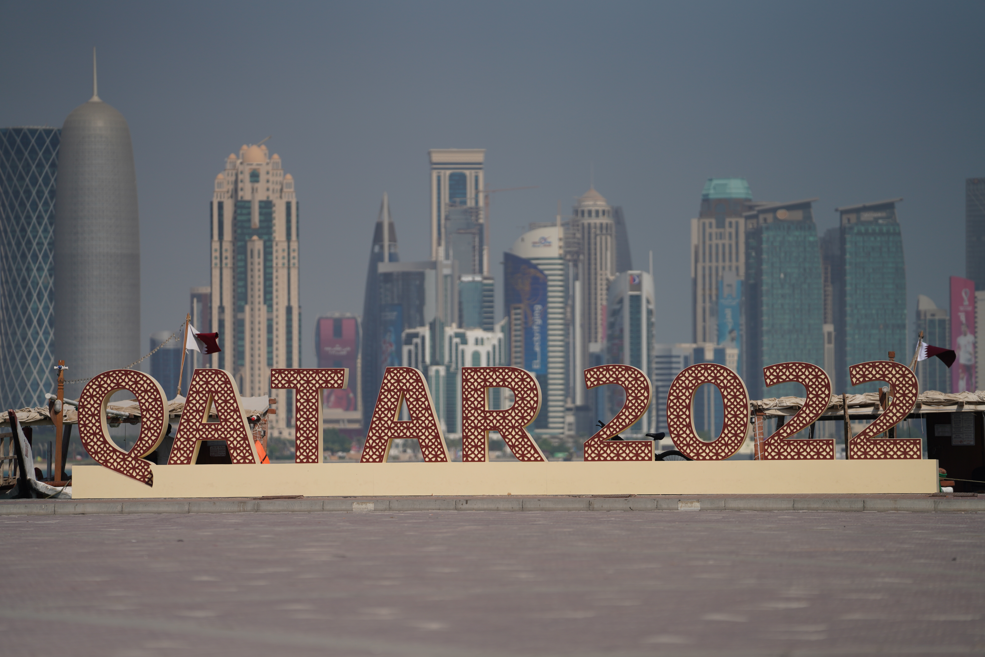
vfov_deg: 7.8
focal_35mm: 176
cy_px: 328
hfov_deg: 11.7
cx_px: 492
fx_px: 4815
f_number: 2.8
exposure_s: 1/8000
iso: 100
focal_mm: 176
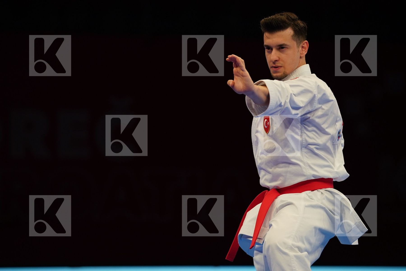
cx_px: 203
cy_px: 136
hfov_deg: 7.3
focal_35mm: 283
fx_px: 3191
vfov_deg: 4.9
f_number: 2.8
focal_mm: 189
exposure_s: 1/250
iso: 500
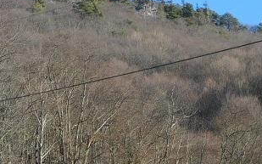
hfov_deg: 6.1
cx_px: -106
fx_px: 2427
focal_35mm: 340
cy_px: 258
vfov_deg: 3.8
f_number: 4.6
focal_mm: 17.6
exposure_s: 1/400
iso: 125
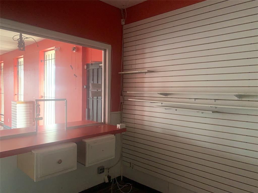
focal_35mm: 26
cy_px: 96
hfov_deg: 67.3
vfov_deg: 53.1
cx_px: 129
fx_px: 194
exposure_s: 1/60
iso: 400
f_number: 1.8
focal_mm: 4.25
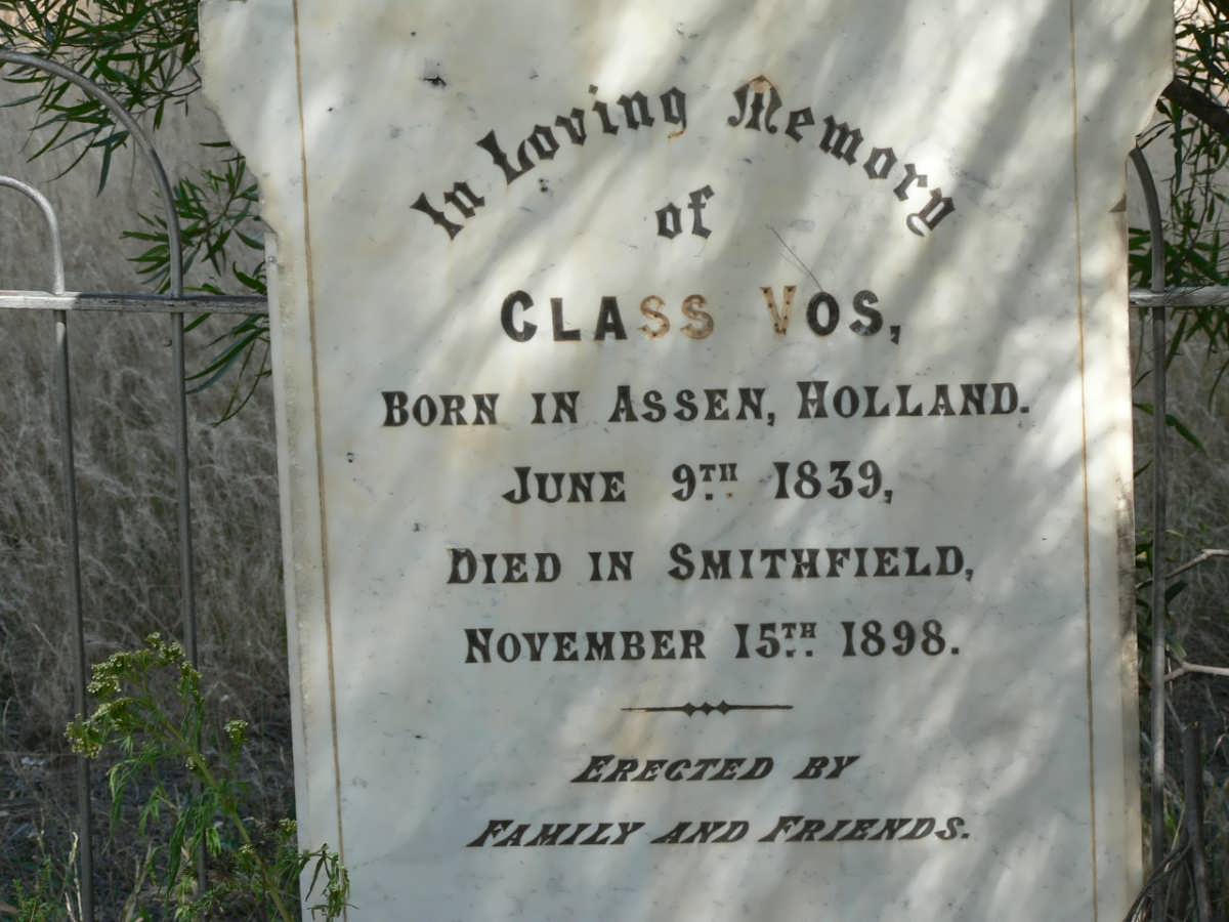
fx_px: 5574
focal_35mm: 157
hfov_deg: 12.6
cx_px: 614
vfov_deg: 9.5
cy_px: 461
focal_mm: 26.2
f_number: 4
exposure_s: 1/250
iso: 100
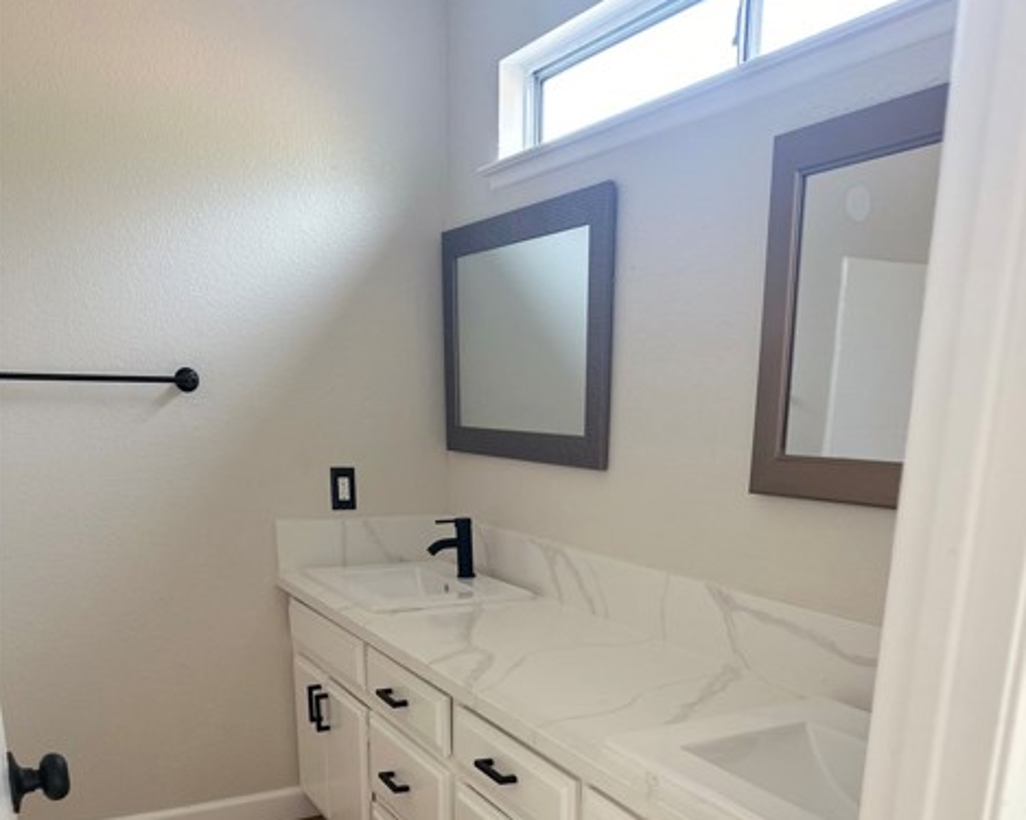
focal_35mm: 32
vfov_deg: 43.1
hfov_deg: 55.7
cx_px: 523
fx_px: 971
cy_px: 684
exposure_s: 1/60
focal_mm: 6.86
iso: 125
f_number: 1.78
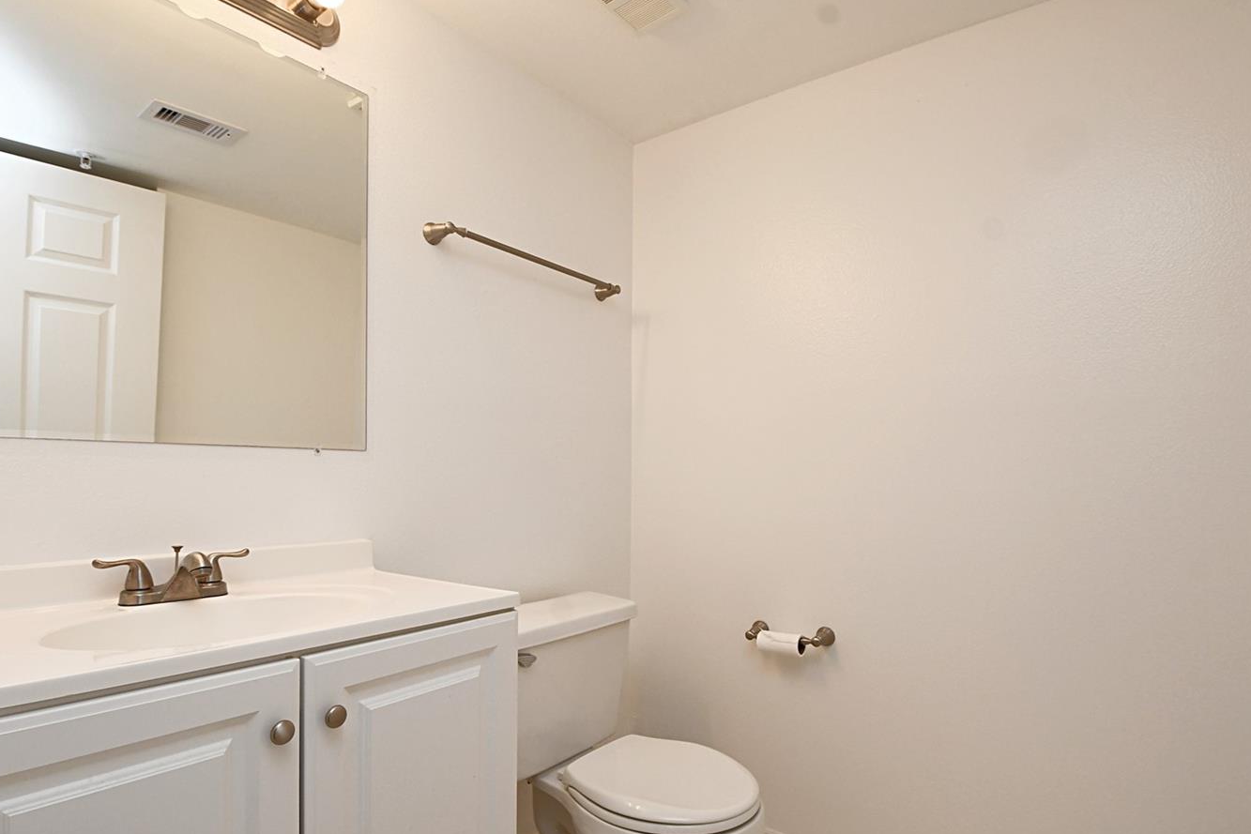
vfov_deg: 67.2
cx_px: 631
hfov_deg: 90.0
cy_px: 468
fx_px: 626
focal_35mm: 18
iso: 500
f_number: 7.1
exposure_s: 1/200
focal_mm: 10
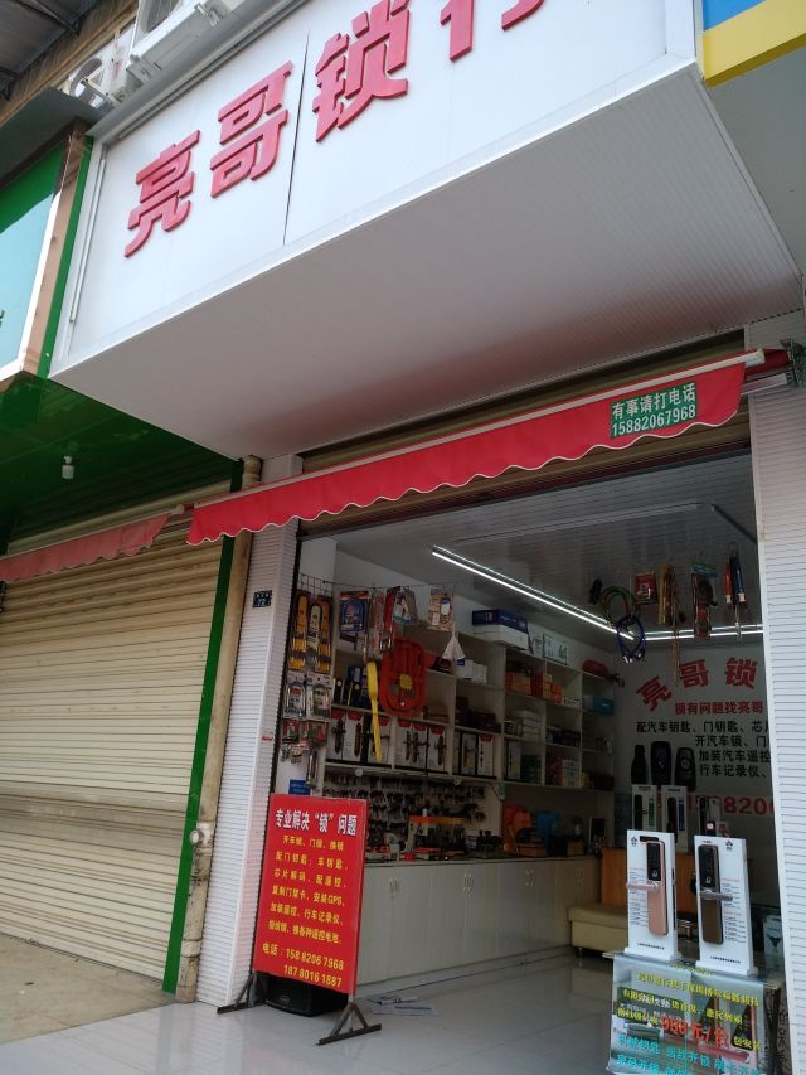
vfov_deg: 76.4
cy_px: 538
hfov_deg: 61.1
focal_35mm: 22
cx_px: 403
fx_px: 683
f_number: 2.2
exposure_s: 1/100
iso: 125
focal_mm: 3.81
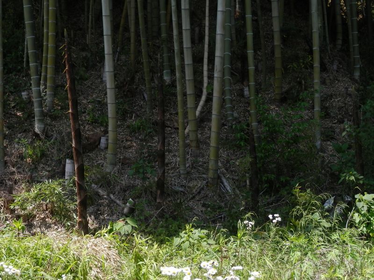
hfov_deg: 26.7
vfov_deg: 20.2
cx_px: 187
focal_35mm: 73
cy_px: 140
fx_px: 789
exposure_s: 1/250
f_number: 4.5
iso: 80
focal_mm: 13.1
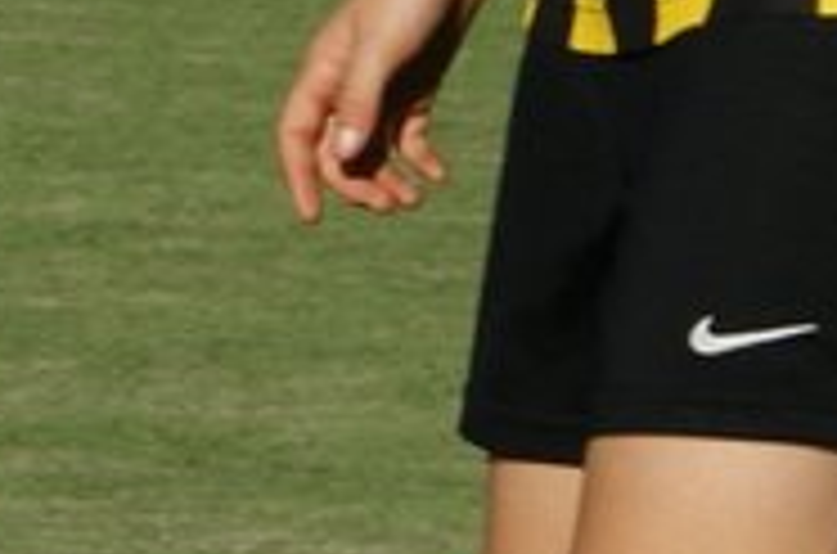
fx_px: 15746
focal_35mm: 679
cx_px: -824
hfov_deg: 3.0
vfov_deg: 2.0
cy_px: -104
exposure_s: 1/320
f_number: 9
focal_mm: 70
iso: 100
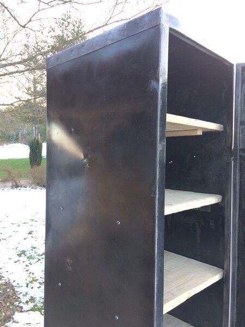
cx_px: 122
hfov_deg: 48.2
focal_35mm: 29
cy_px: 164
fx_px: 274
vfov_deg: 61.7
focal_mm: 4.15
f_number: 2.2
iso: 40
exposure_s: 1/50
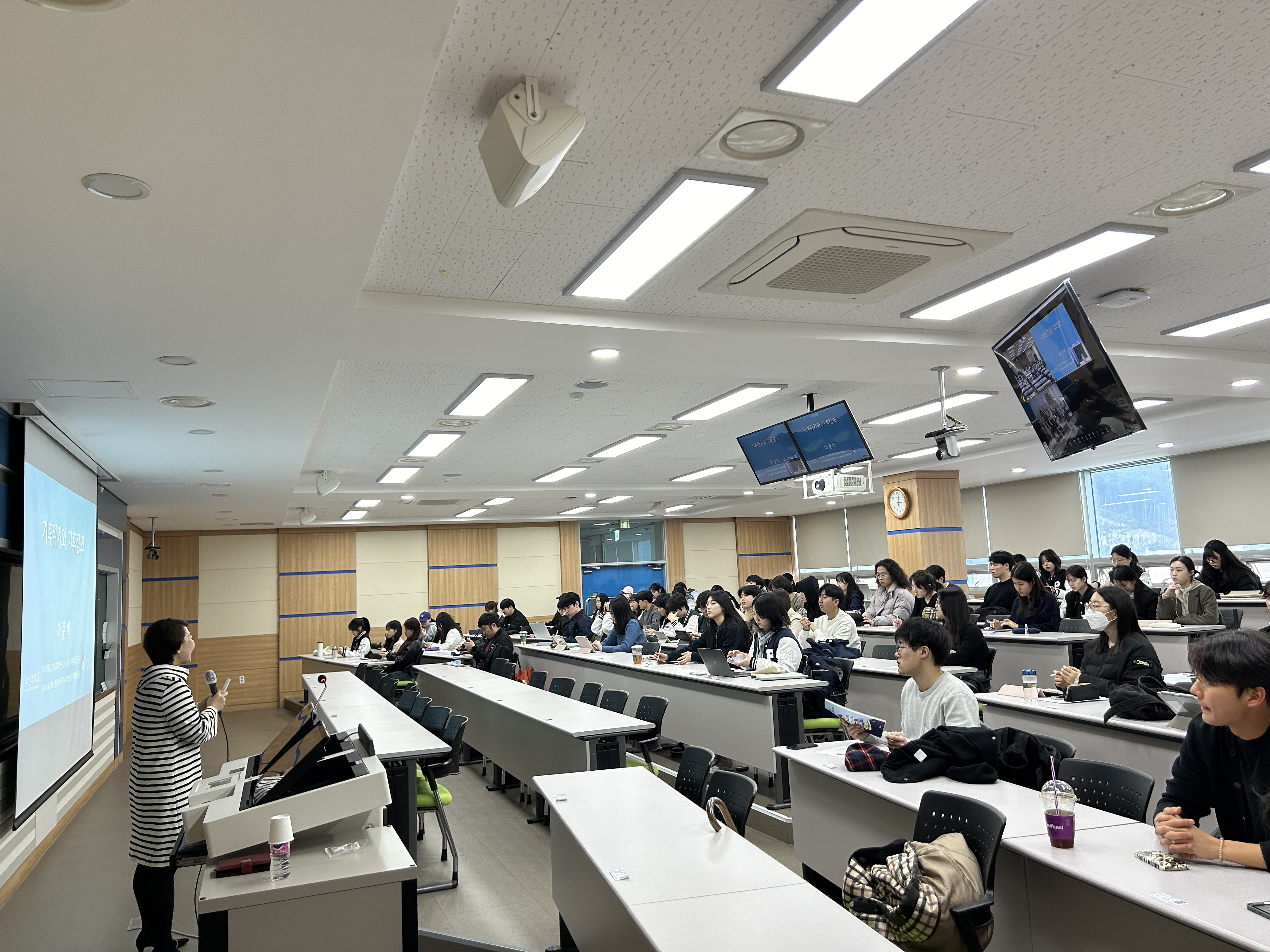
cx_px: 635
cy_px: 476
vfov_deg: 53.1
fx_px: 954
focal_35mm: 26
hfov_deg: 67.3
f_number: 1.5
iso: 80
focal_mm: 5.7
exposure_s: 1/120
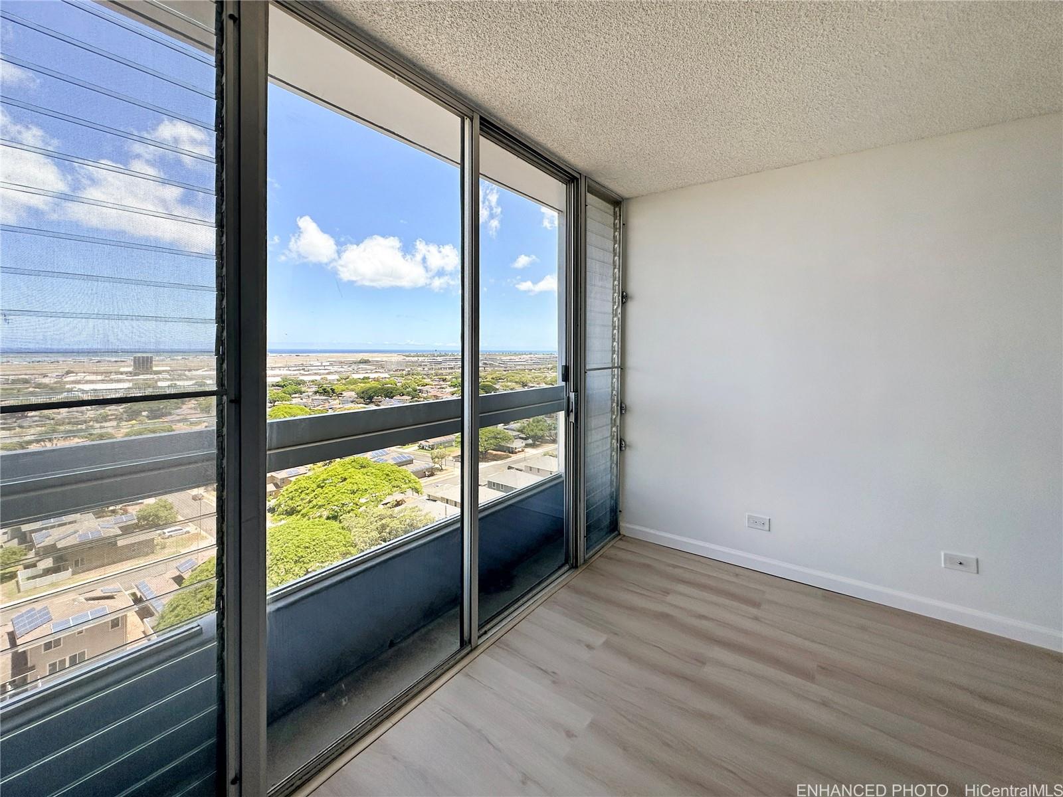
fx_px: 430
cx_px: 532
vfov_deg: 85.7
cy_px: 398
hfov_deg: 102.1
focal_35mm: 14
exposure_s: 1/1033
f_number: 2.2
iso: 40
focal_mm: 2.22
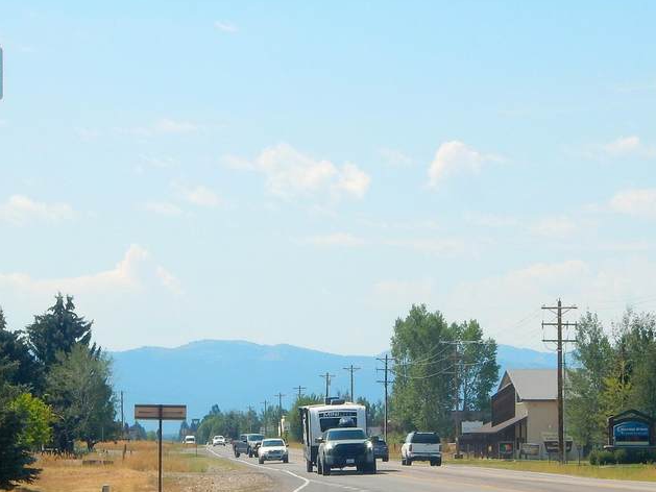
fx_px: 3241
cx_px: 347
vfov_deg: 8.6
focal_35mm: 171
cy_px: 494
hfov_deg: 11.6
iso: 125
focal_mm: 14.9
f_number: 5
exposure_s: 1/800
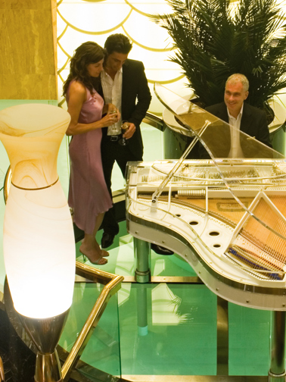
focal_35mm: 130
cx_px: 234
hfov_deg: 11.4
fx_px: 1432
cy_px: 199
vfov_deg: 15.2
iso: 125
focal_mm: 38
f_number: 9
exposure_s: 1/4
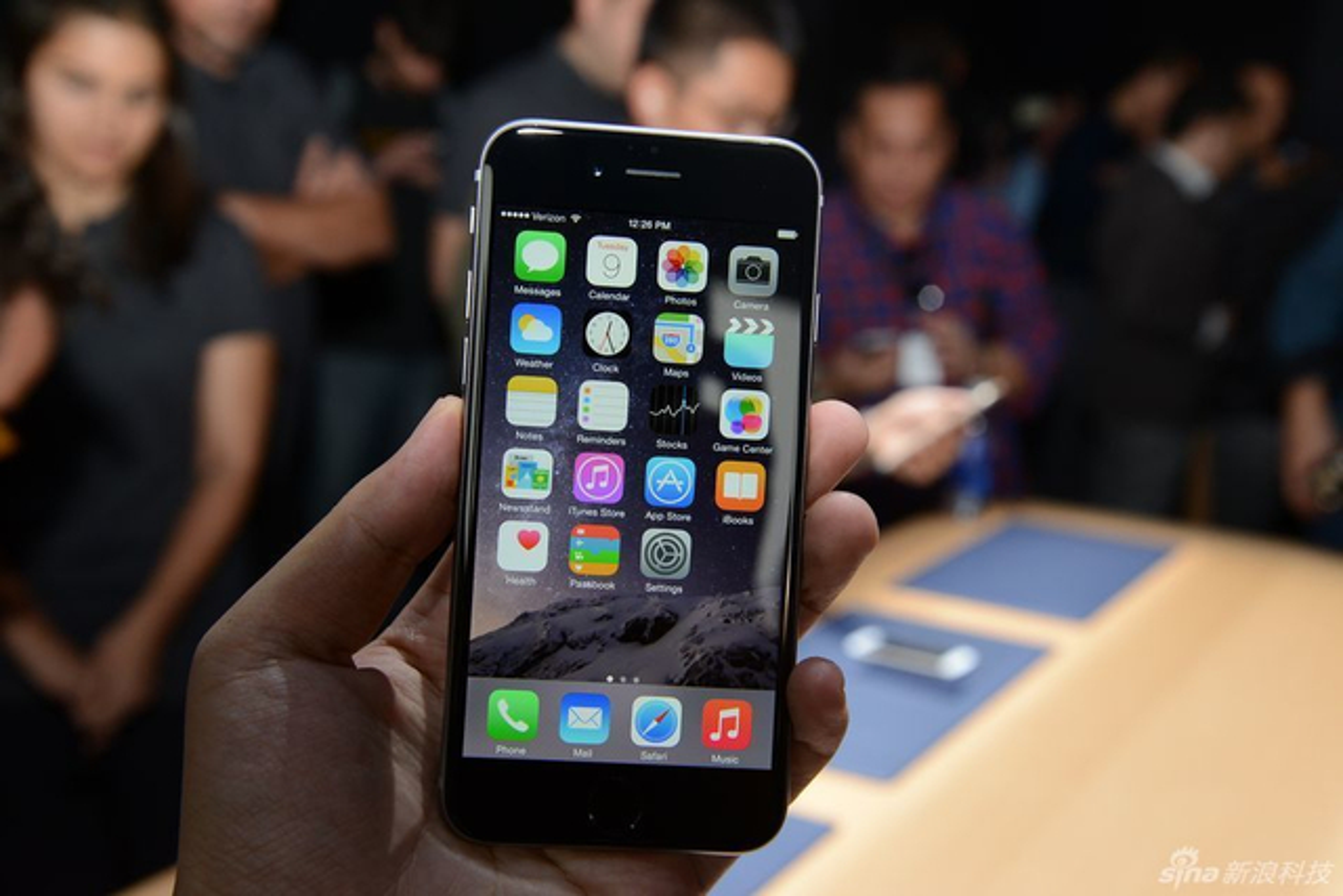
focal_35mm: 52
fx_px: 1940
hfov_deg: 38.2
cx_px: 672
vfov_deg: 26.0
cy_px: 448
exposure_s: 1/60
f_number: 8
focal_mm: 52
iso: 1250
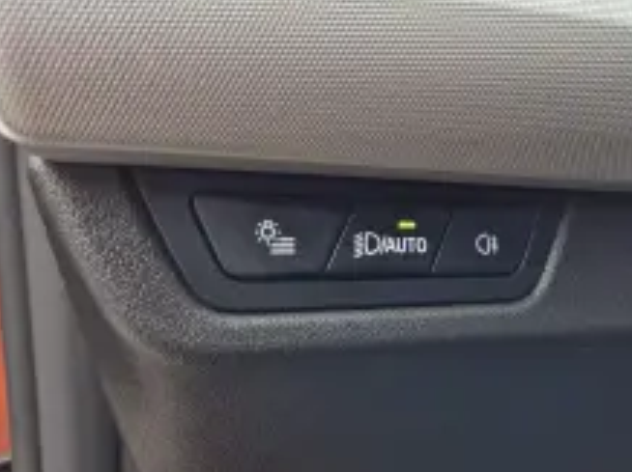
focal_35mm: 38
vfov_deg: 37.4
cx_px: 475
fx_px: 693
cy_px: 177
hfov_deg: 47.2
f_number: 1.8
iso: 64
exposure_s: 1/180
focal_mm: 5.4
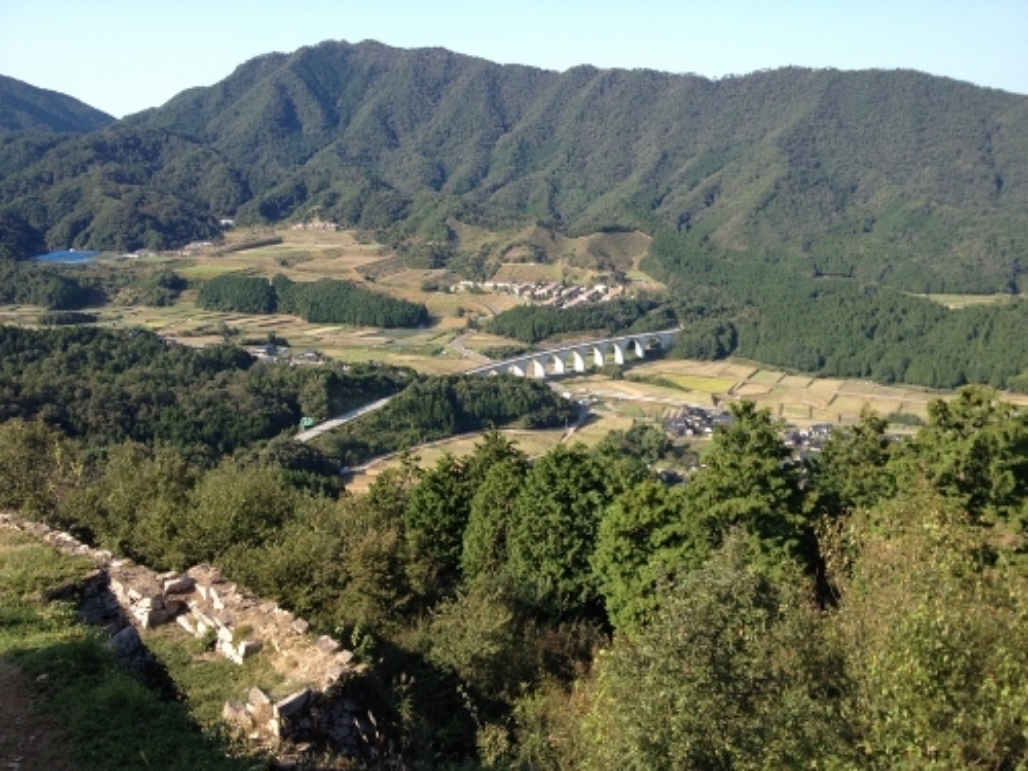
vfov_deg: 40.7
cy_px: 386
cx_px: 514
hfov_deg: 52.6
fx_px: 1039
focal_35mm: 35
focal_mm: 4.28
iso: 50
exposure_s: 1/642
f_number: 2.4
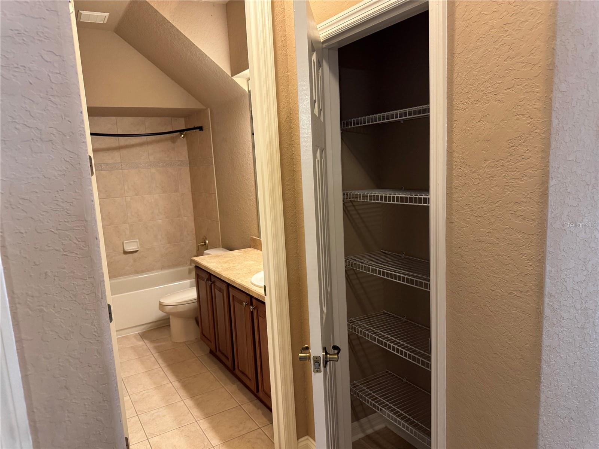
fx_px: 415
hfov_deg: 71.6
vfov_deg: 56.8
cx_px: 300
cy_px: 224
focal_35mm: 24
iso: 320
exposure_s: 1/60
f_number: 1.78
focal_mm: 6.76
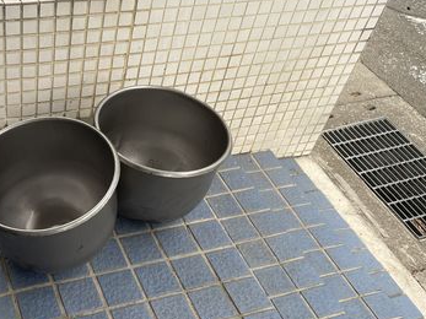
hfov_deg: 40.7
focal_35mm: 45
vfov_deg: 32.0
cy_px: 200
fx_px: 554
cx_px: 98
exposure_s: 1/318
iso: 32
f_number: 1.6
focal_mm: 5.1
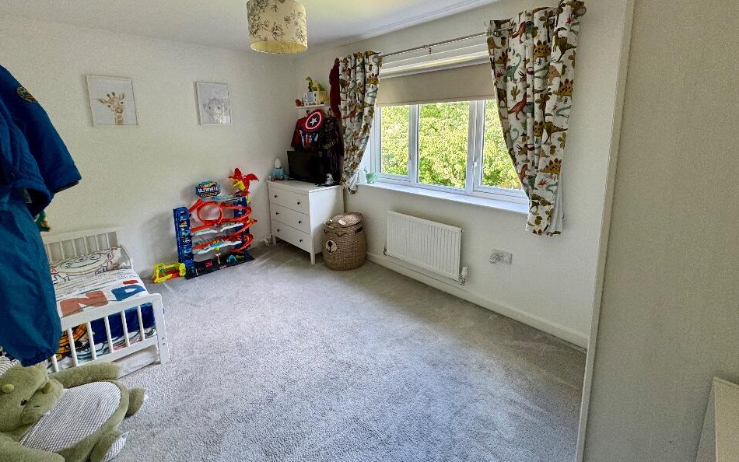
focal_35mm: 16
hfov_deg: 97.8
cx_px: 371
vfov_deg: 70.5
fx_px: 322
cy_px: 185
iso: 100
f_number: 2.2
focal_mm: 2.22
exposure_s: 1/99
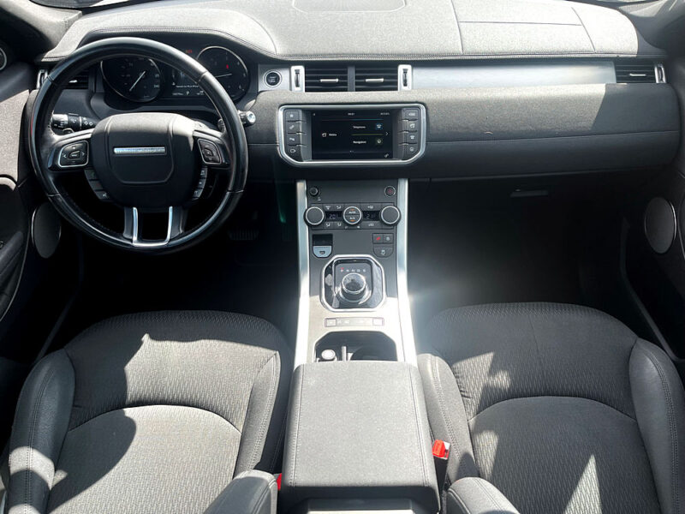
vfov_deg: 53.1
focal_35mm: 26
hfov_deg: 67.3
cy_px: 257
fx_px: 515
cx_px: 342
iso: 50
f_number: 1.6
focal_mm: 5.1
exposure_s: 1/375
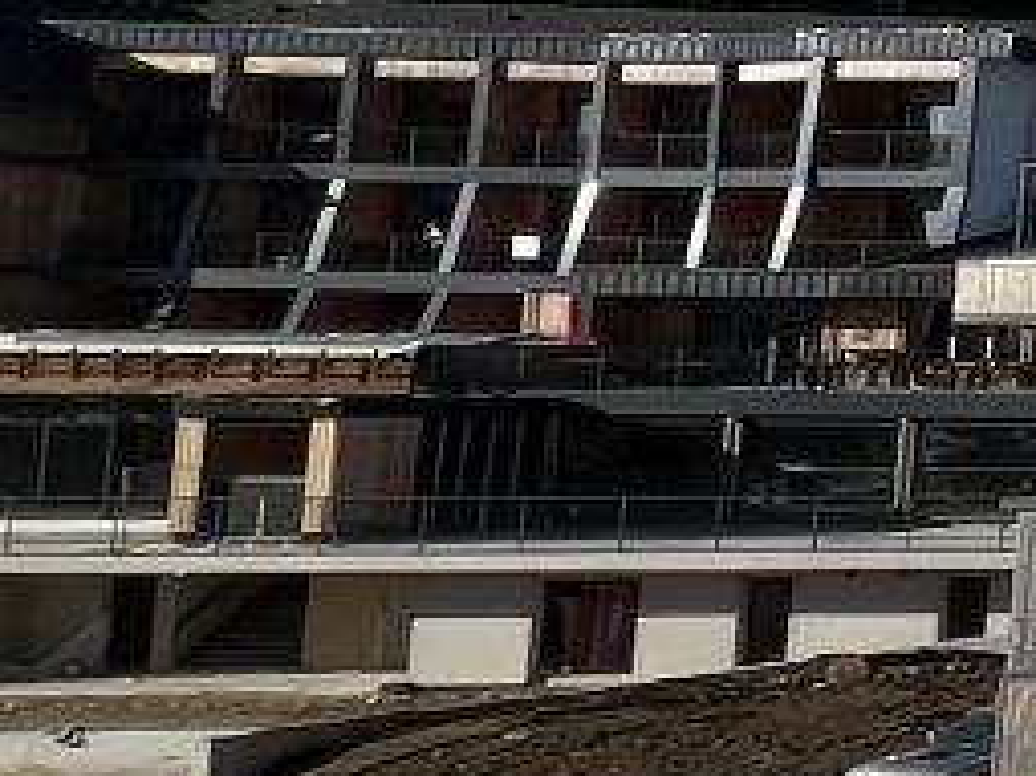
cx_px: 3398
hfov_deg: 10.3
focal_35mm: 87
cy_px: 150
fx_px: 2603
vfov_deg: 16.8
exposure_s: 1/995
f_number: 1.8
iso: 32
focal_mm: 1.57
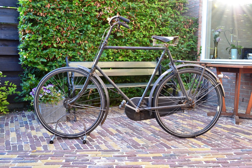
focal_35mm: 36
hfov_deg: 53.1
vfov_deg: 36.9
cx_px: 126
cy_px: 84
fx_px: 252
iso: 400
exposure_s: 1/50
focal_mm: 24
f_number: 8
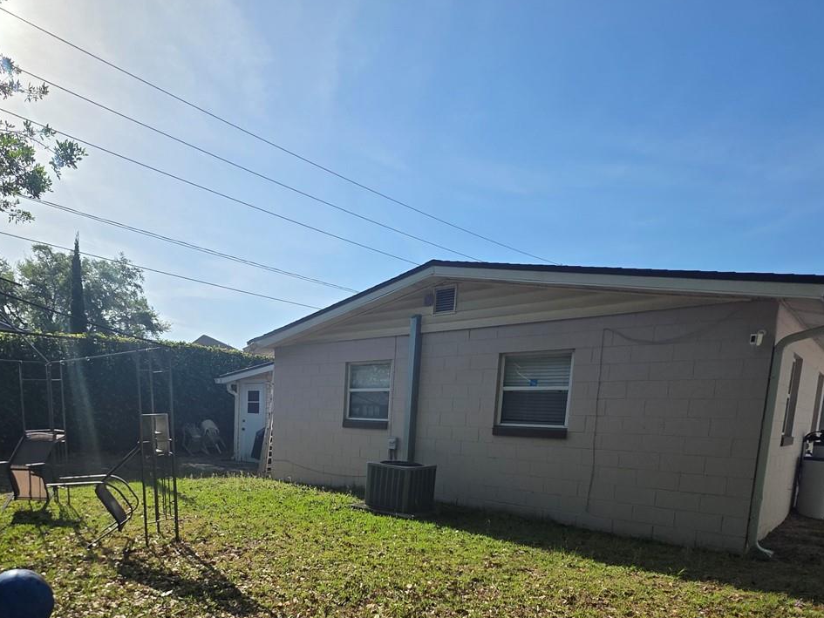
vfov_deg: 57.1
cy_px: 485
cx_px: 269
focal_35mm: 22
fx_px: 524
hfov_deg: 73.8
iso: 40
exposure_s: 1/2913
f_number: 1.9
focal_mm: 2.2
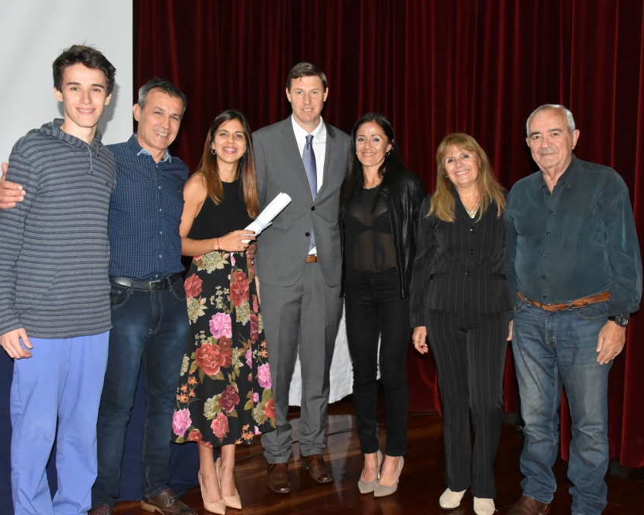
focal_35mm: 38
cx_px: 329
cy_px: 254
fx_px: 724
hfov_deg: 47.9
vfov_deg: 39.2
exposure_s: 1/60
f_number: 7.1
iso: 3200
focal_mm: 22
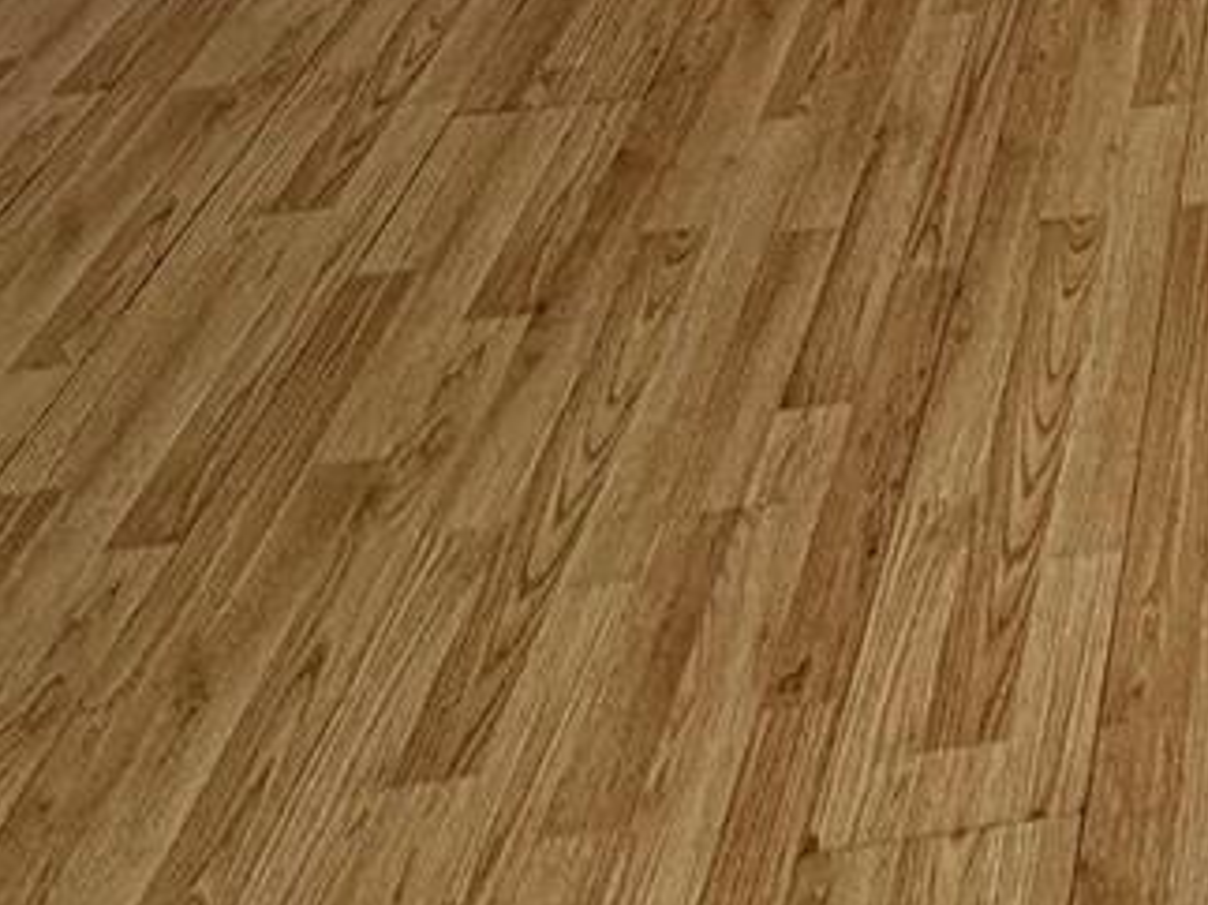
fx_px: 1814
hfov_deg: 29.0
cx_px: 1616
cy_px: -1212
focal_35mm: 52
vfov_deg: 15.7
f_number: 2.2
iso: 160
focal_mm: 2.22
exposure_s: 1/120
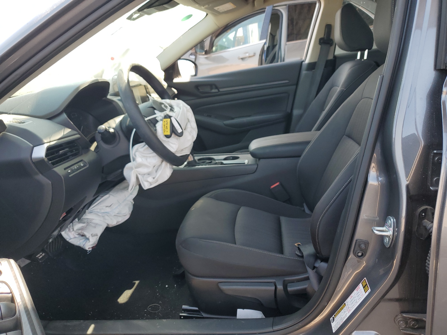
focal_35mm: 26
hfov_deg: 67.3
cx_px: 224
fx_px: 336
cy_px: 168
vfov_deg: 53.1
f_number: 1.5
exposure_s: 1/286
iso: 50
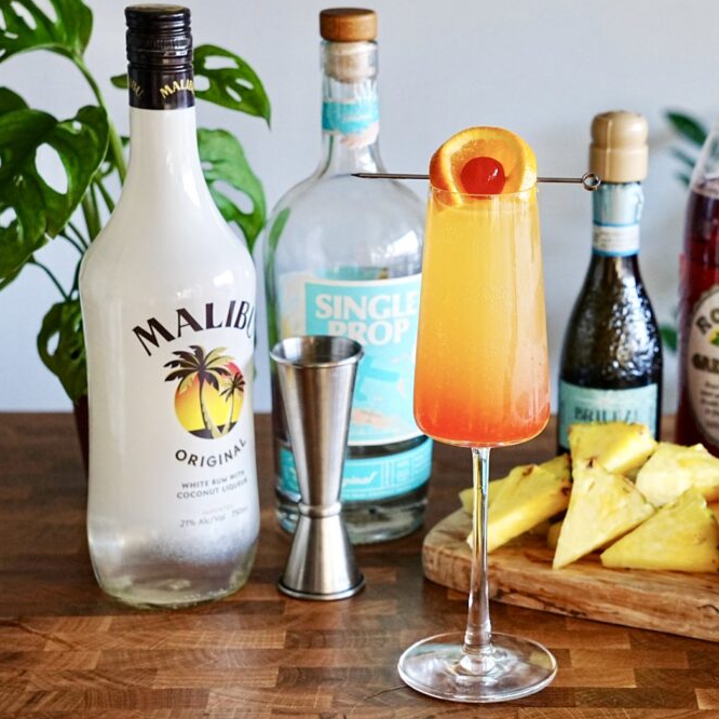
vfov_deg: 17.7
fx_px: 2303
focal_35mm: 98
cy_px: 354
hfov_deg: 17.7
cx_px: 486
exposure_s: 1/100
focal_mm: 50
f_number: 4.5
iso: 1250
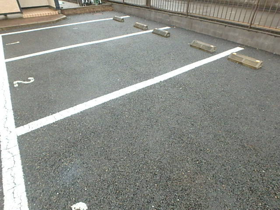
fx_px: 170
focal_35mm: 21
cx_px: 140
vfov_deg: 63.4
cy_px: 105
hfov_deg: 79.0
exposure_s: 1/100
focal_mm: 3.7
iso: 800
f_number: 3.5
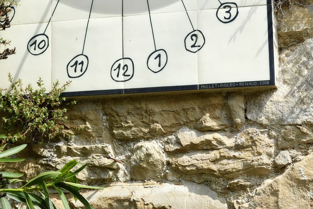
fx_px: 1399
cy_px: -126
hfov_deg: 12.8
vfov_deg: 8.3
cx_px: 117
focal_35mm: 161
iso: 400
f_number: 16
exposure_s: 1/200
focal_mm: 70
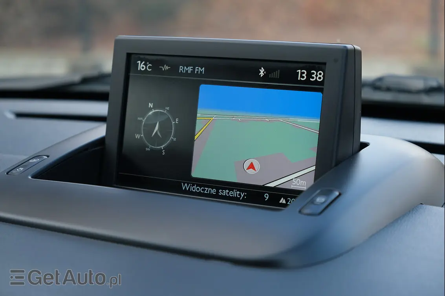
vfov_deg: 17.9
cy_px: 148
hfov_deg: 26.7
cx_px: 222
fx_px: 939
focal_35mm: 76
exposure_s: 1/140
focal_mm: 50.5
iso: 320
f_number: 4.5
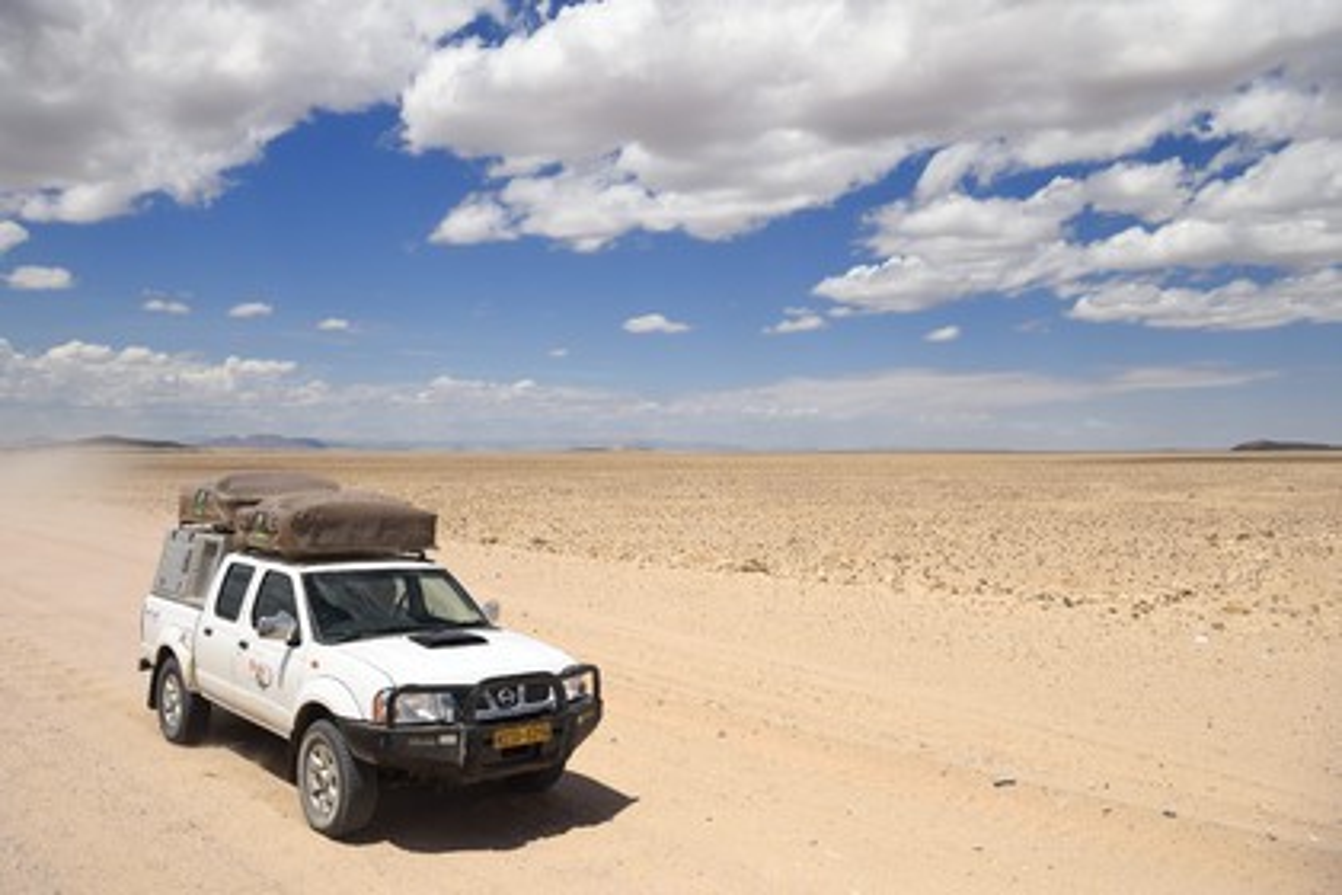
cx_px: 671
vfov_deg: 45.0
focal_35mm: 29
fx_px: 1081
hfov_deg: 63.7
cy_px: 448
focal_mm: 29
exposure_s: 1/3200
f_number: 7.1
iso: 400
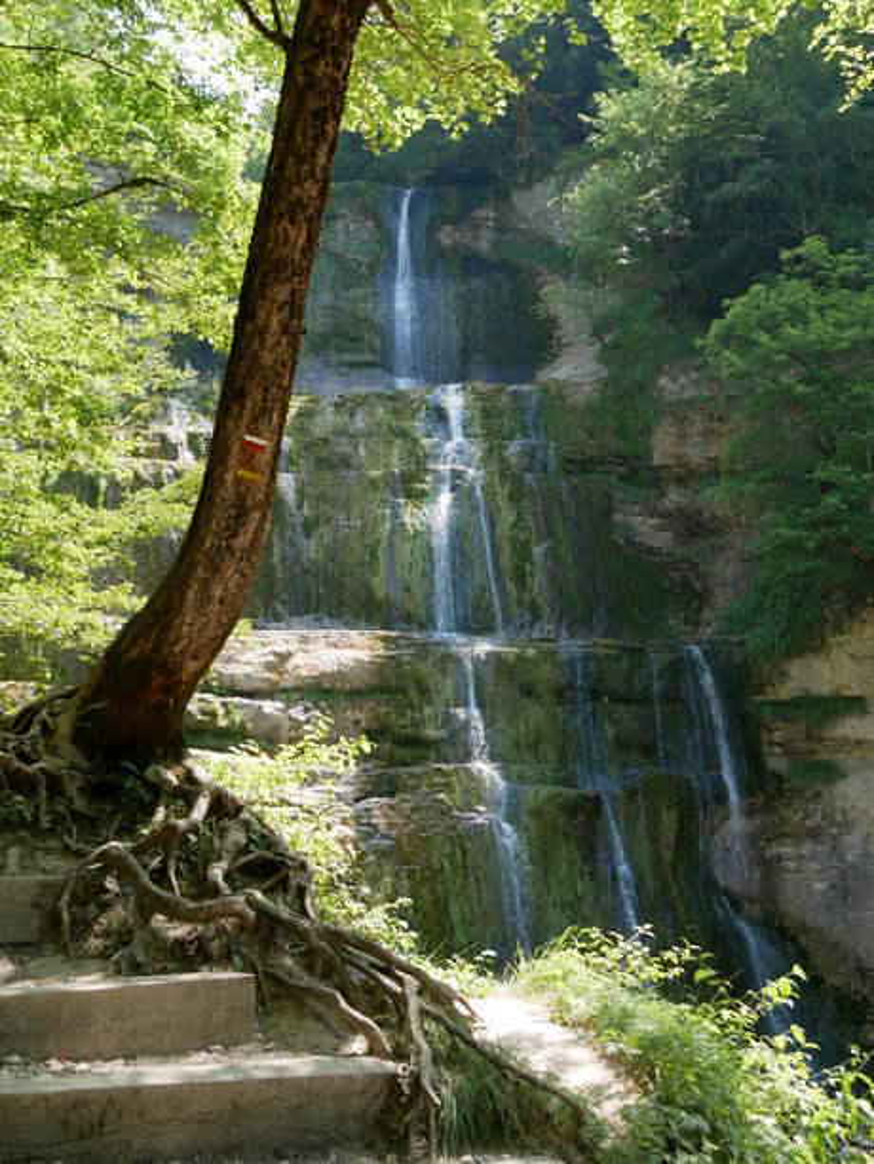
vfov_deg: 44.8
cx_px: 437
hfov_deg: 34.4
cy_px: 582
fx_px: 1413
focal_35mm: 42
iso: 200
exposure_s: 1/160
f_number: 5
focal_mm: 21
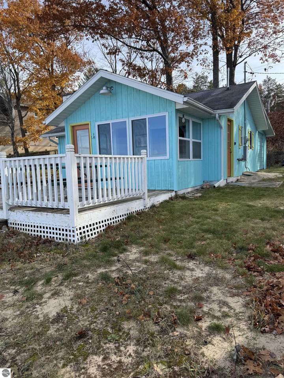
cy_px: 189
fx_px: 263
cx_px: 142
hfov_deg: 56.8
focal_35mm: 24
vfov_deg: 71.6
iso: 80
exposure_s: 1/1923
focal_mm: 6.76
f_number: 1.78
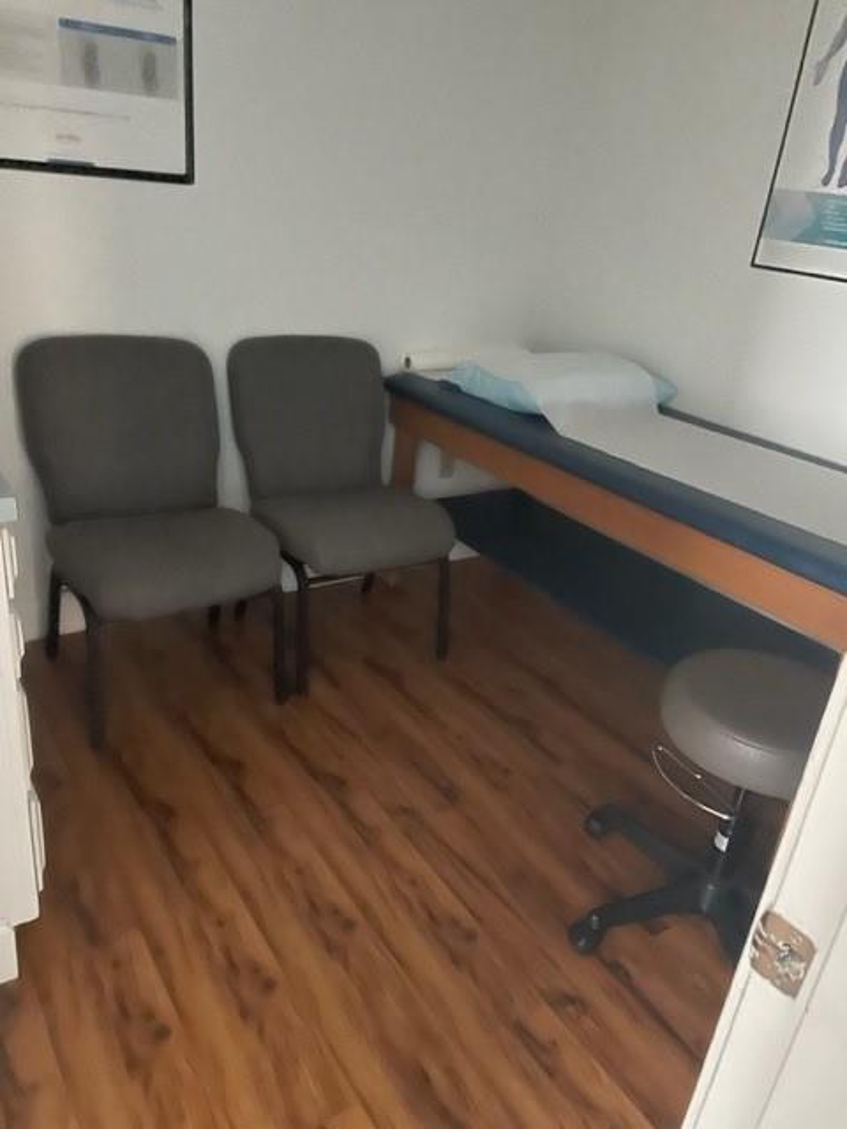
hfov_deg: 53.1
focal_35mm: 26
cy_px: 564
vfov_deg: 67.3
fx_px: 848
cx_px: 424
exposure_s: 1/20
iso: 1000
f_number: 1.6
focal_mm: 4.2
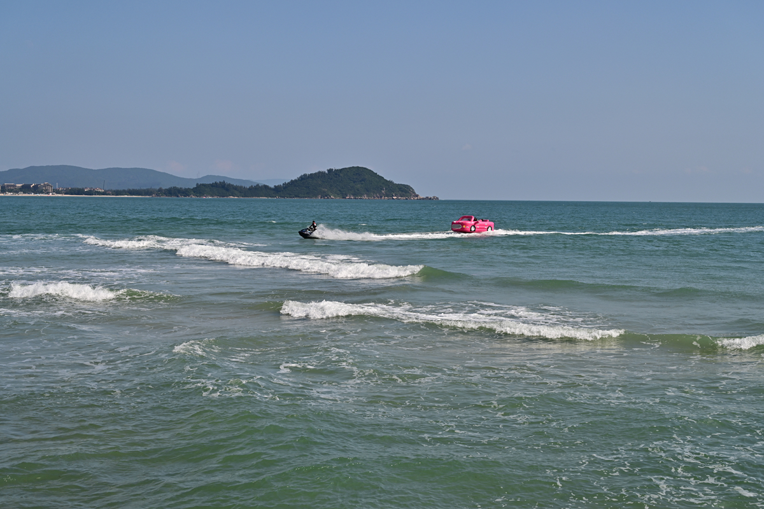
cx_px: 382
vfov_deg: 29.9
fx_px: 955
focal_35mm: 45
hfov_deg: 43.6
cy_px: 254
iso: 100
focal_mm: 45
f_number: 8
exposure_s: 1/400
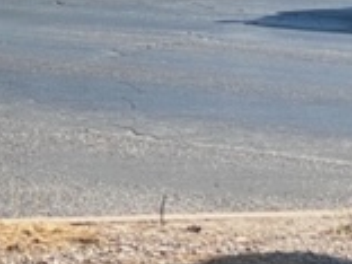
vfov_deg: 6.8
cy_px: -167
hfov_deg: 8.9
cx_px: -275
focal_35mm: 214
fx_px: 2176
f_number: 2
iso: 20
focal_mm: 6
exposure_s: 1/1453
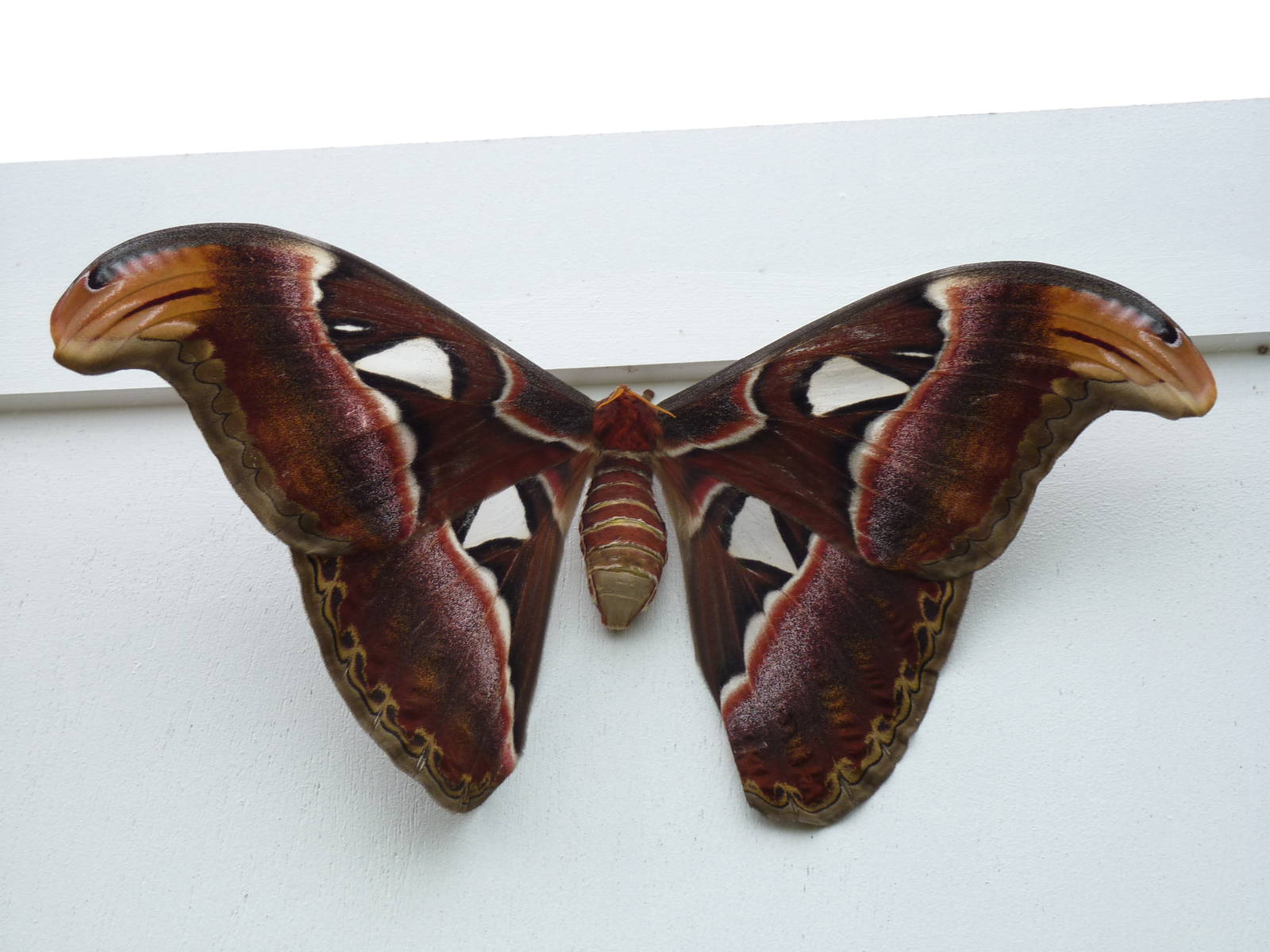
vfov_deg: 20.4
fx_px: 2642
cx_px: 635
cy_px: 476
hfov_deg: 27.0
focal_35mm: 72
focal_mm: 11.9
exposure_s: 1/60
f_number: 4.1
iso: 80
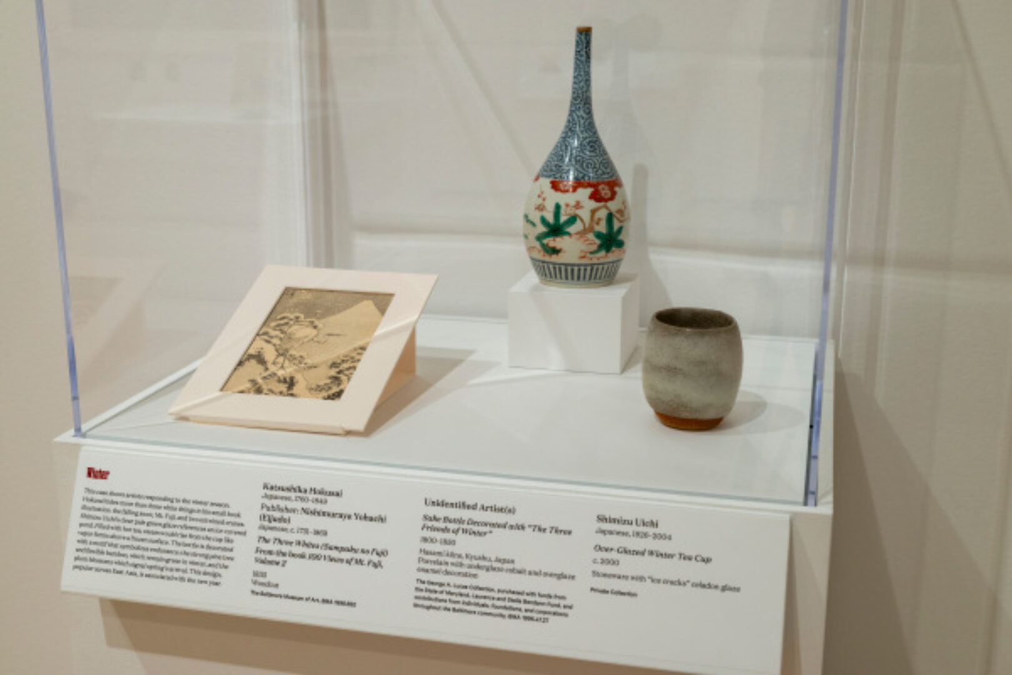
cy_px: 338
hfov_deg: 42.7
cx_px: 506
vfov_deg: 29.2
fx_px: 1293
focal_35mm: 46
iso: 400
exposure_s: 1/4
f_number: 8
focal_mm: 46
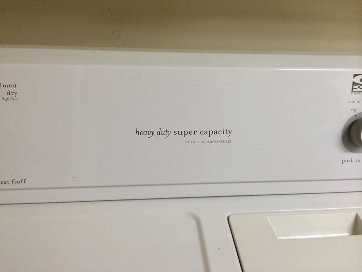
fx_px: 314
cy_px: 136
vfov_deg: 46.8
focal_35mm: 30
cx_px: 181
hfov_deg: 60.0
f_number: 2.2
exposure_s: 1/30
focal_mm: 4.12
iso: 64
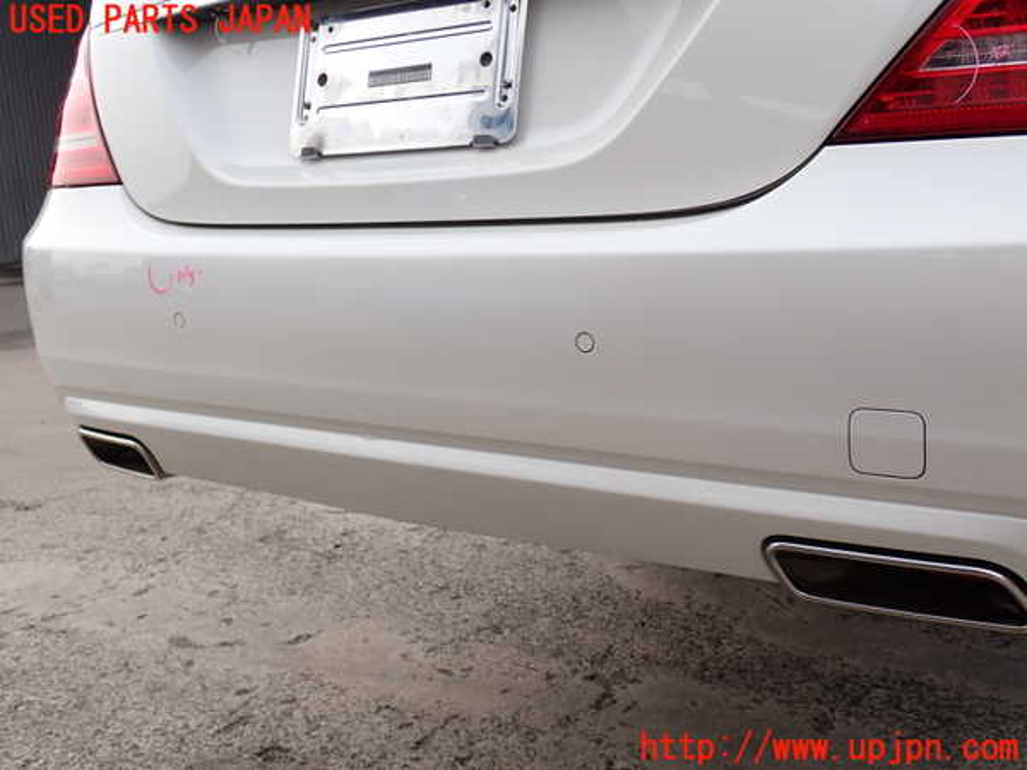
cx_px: 514
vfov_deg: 39.7
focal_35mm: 36
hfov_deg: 51.4
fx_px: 1068
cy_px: 385
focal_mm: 6.37
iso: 100
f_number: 3.5
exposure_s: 1/400
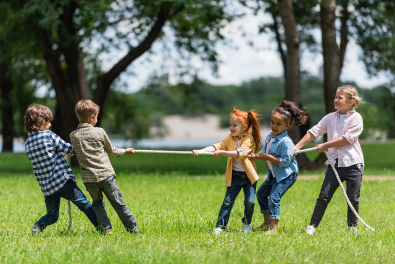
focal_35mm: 180
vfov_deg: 7.6
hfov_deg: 11.4
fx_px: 1975
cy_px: 132
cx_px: 198
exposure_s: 1/2500
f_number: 2.8
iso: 250
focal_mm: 180
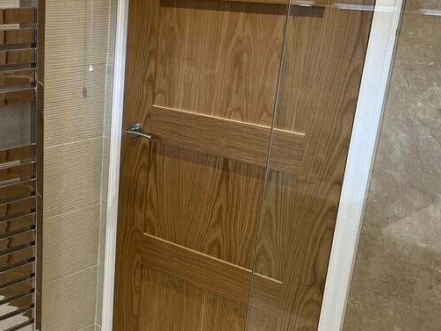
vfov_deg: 27.5
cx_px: 65
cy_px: 204
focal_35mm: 53
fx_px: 676
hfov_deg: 34.6
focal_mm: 5.1
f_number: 1.6
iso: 125
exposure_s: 1/100
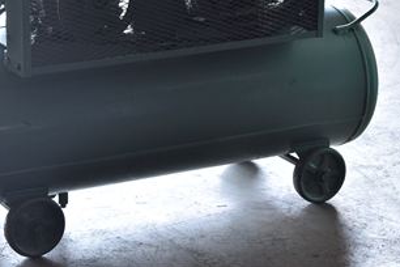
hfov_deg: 15.2
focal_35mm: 135
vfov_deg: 10.1
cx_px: 191
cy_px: 50
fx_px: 1498
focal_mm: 55
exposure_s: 1/250
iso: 1250
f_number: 6.3
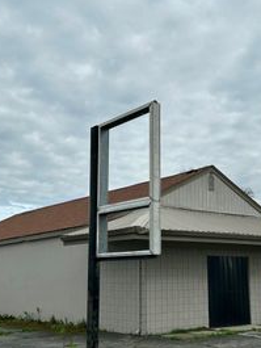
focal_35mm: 49
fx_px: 492
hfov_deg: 29.6
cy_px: 200
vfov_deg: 38.8
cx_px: 161
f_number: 1.5
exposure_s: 1/5076
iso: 50
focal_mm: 5.7
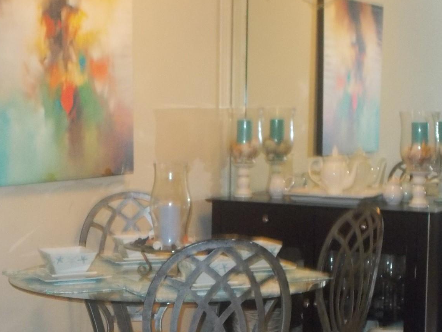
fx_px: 1188
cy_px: 193
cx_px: 177
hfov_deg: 21.1
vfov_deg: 15.9
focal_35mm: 93
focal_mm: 11.8
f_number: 5.3
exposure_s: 1/60
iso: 720
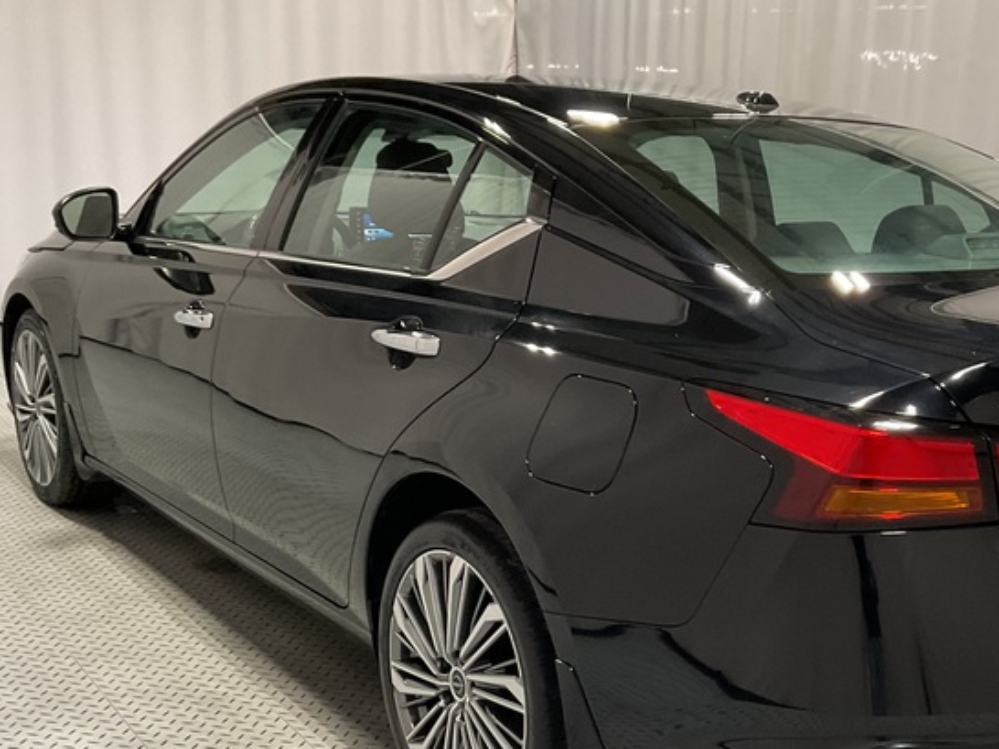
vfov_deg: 28.2
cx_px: 668
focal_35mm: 51
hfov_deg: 37.1
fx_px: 1471
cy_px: 533
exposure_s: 1/60
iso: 100
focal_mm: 3
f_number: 1.8
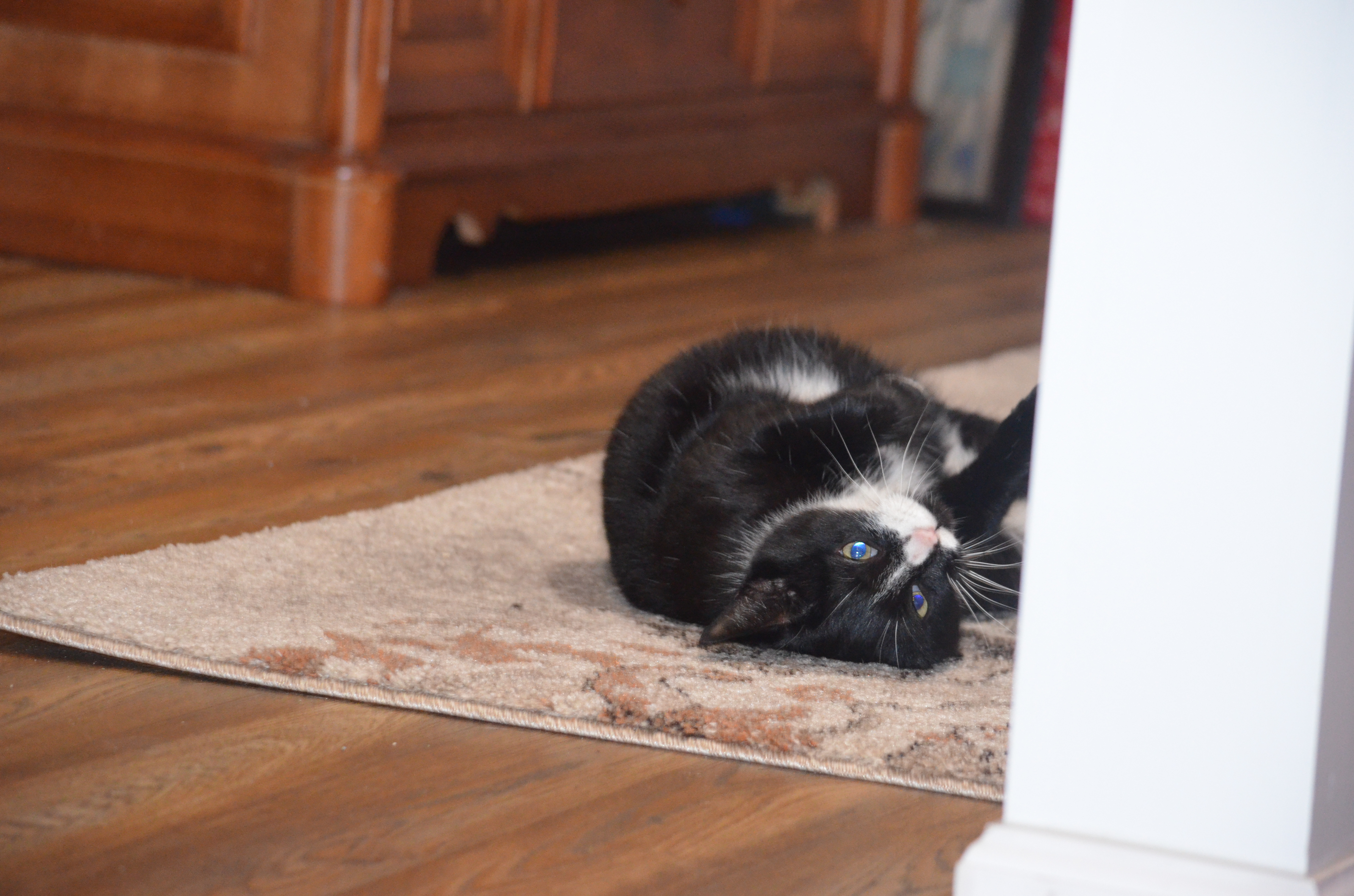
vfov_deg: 9.3
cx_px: 677
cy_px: 448
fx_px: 5517
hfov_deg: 14.0
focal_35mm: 147
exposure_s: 1/60
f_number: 4.5
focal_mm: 98
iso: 3200
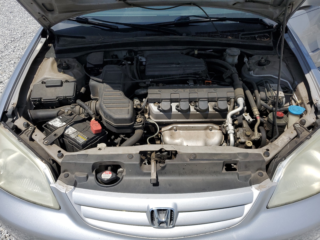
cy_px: 120
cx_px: 160
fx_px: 240
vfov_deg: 53.1
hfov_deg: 67.3
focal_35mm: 26
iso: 50
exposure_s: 1/5000
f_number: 1.5
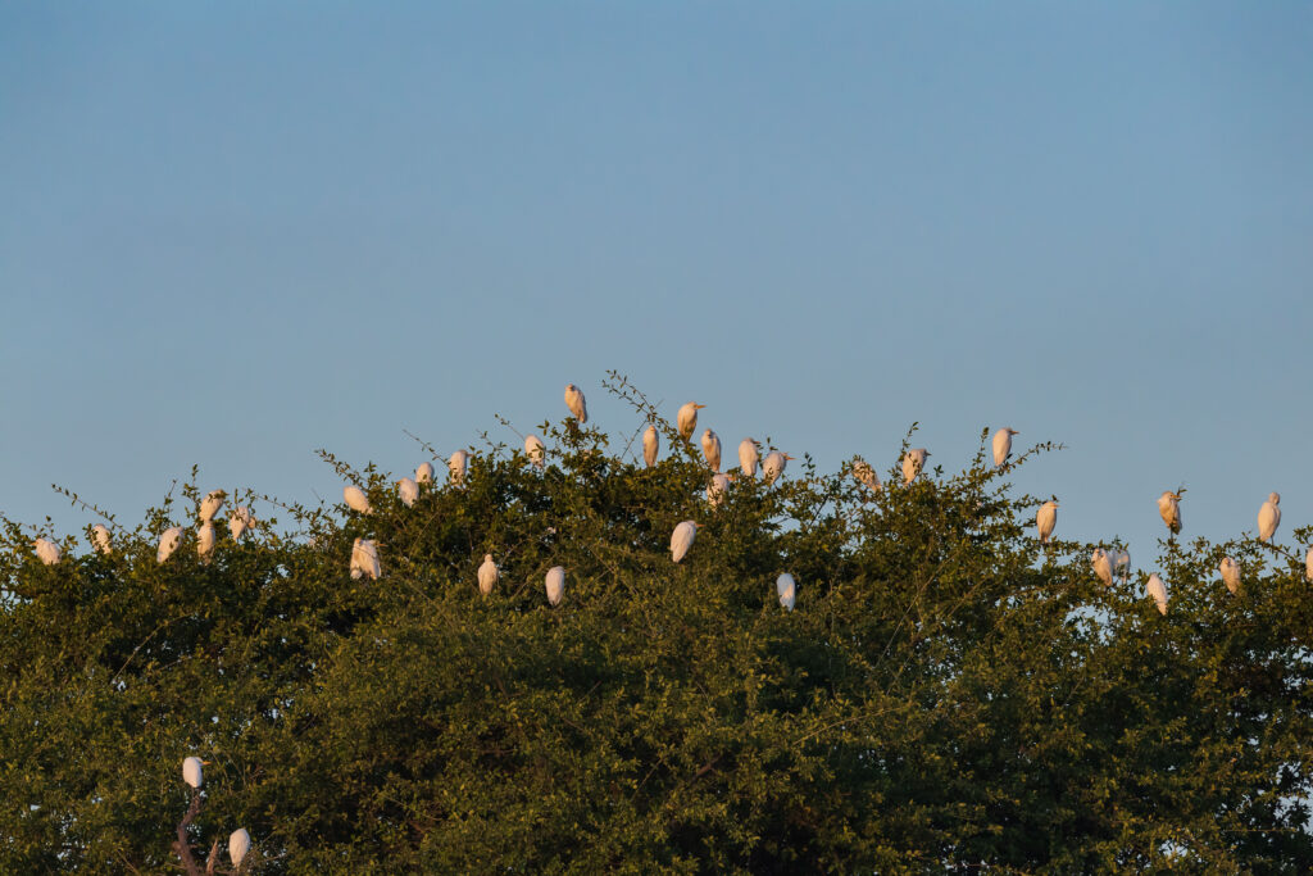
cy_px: 438
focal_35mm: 600
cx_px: 656
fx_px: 21885
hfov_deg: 3.4
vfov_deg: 2.3
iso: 3200
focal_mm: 600
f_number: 8
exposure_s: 1/4000
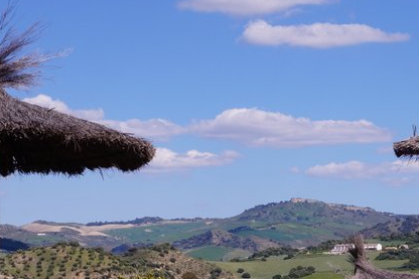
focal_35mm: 128
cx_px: 280
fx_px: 1489
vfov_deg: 10.5
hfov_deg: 16.0
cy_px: 332
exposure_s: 1/250
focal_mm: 35
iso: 100
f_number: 13
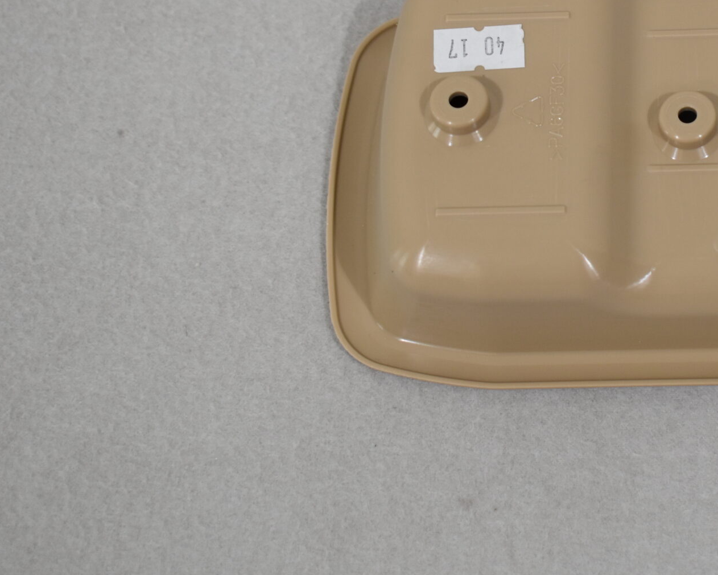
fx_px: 2124
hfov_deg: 18.8
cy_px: 110
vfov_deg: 15.3
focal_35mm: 100
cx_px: 661
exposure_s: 1/125
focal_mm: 35
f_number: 5.6
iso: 400
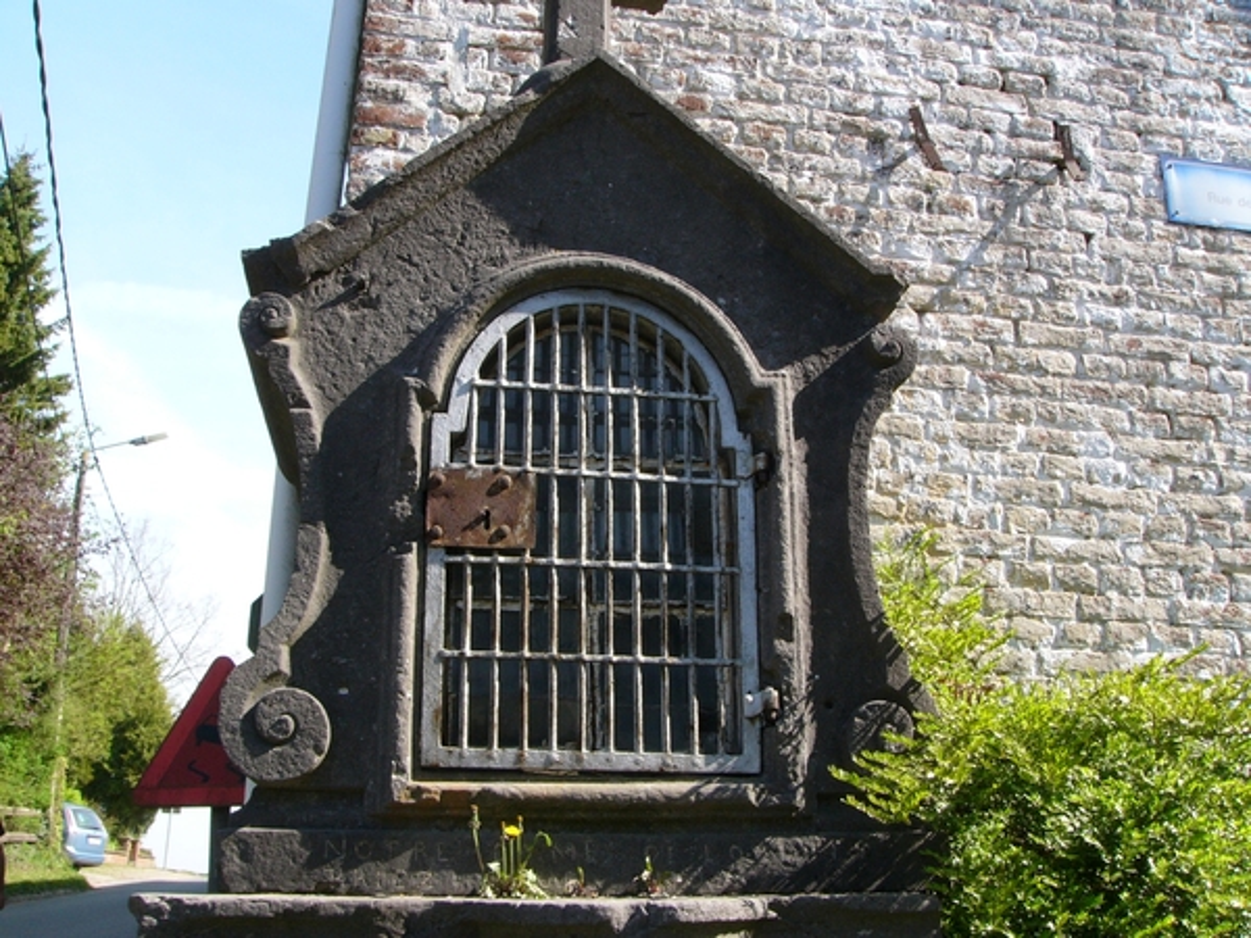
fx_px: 1301
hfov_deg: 51.4
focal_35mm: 36
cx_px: 626
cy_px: 469
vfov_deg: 39.7
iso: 100
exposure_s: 1/125
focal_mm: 6
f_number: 8
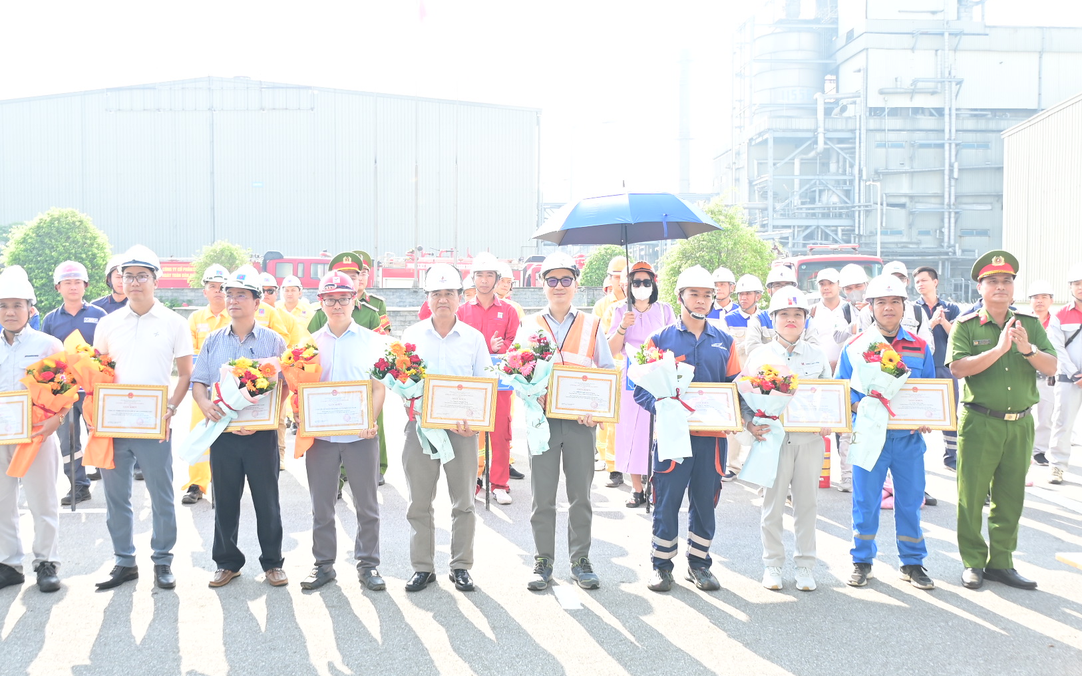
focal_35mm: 37
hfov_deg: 52.7
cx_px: 484
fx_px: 1091
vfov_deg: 34.4
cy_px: 347
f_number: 3.5
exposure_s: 1/200
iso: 160
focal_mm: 20
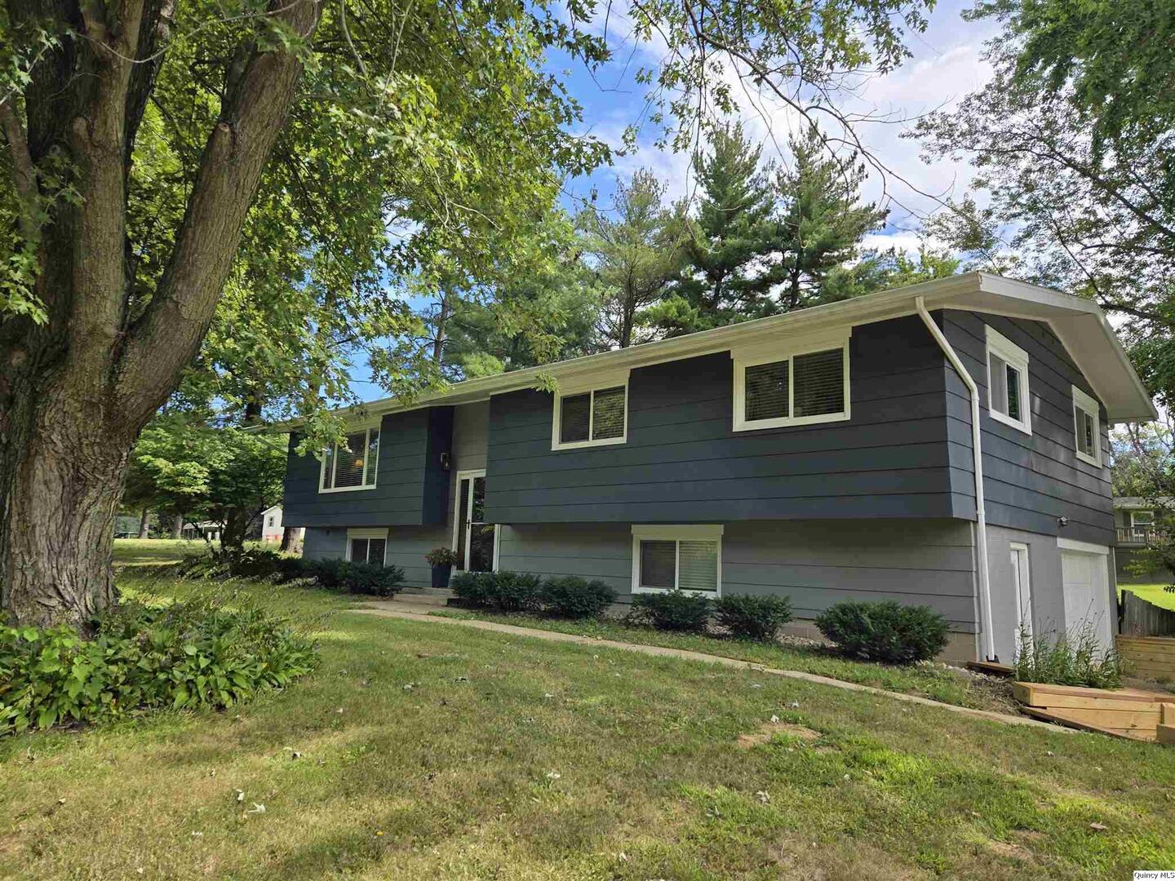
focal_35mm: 23
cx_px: 588
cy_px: 440
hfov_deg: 73.9
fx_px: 781
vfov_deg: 58.9
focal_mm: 5.4
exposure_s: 1/1272
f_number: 1.8
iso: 25
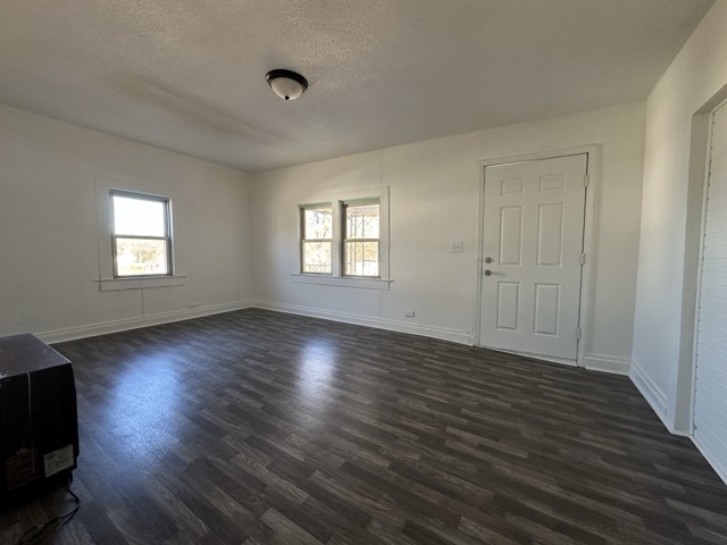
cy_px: 272
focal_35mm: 14
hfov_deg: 102.1
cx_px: 364
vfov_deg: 85.7
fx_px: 294
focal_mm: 2.22
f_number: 2.2
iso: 200
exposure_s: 1/99
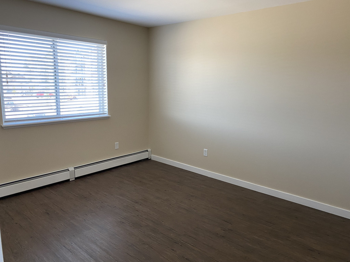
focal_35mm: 26
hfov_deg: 67.3
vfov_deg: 53.1
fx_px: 263
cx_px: 175
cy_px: 131
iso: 125
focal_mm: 4.25
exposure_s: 1/80
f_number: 1.8
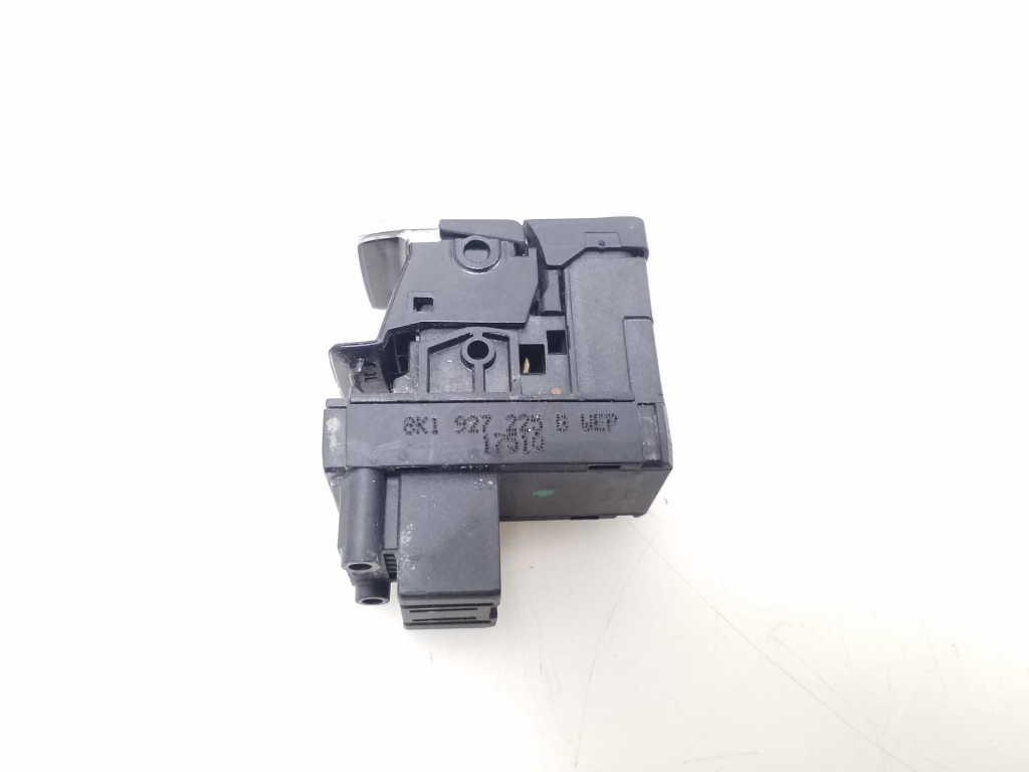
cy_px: 386
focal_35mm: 27
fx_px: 803
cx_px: 514
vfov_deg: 51.4
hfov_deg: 65.3
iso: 200
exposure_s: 1/25
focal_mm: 3.6
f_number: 1.9
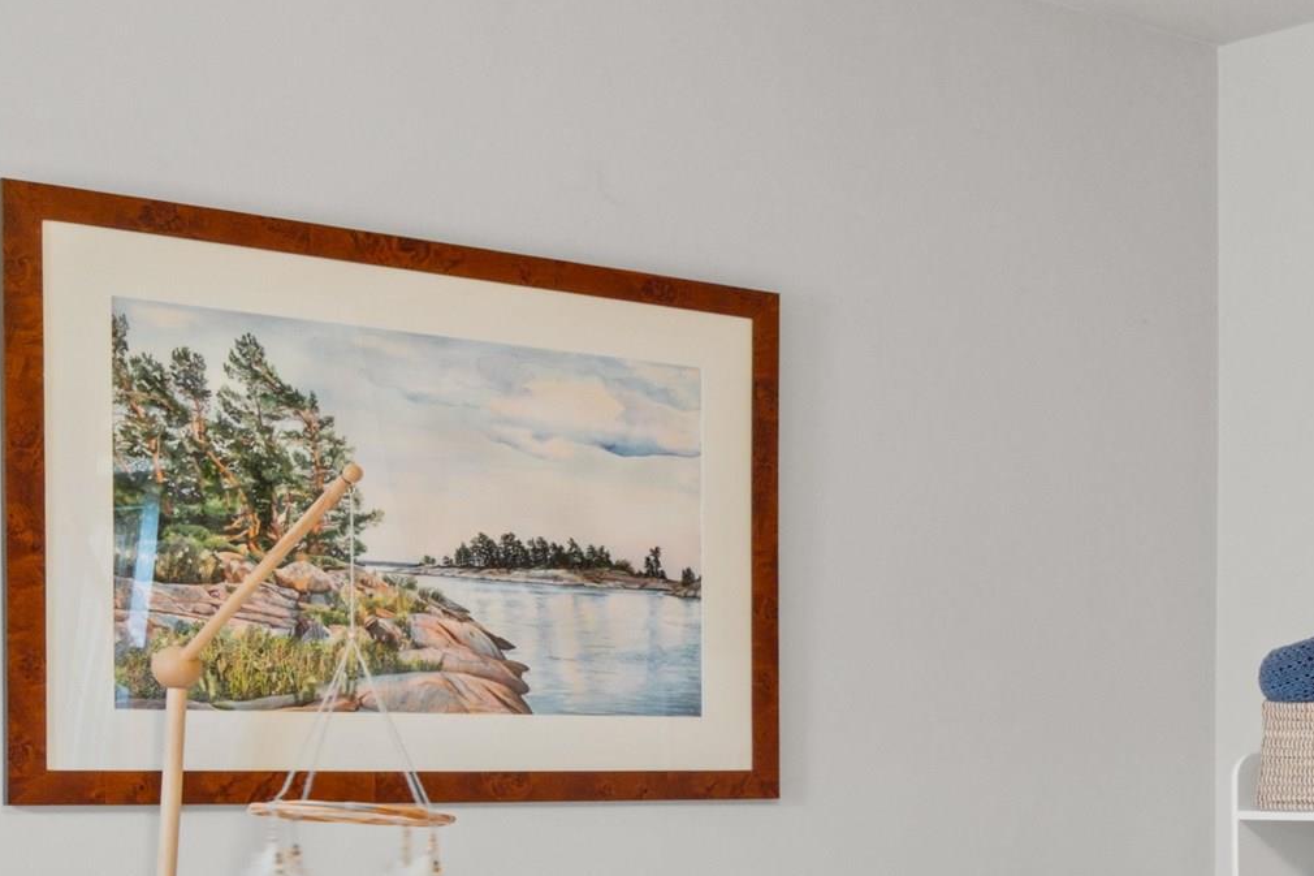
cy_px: 847
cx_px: 1844
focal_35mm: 73
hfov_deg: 23.4
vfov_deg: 18.3
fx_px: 2664
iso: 640
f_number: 8
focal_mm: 16
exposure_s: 2
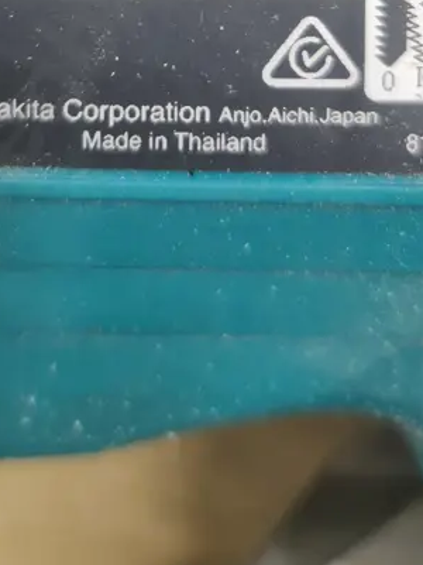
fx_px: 1043
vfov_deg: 27.6
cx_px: 165
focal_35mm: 64
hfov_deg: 22.9
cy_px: -64
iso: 200
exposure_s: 1/100
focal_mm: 7
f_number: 1.8
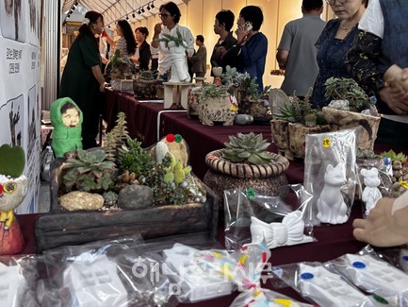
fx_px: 424
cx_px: 188
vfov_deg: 39.1
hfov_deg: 51.3
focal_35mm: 36
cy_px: 96
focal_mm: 5.96
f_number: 1.6
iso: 160
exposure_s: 1/60
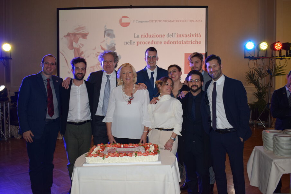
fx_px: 267
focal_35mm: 33
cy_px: 97
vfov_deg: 40.0
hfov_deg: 57.2
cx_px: 146
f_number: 3.8
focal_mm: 22
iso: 800
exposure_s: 1/60
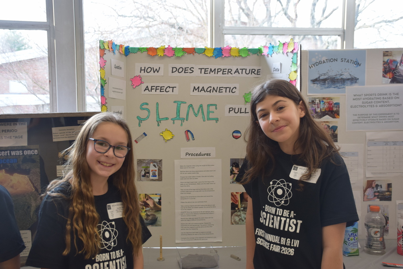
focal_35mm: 45
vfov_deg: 29.9
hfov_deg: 43.6
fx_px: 504
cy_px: 134
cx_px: 202
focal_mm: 30
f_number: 5
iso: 400
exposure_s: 1/100
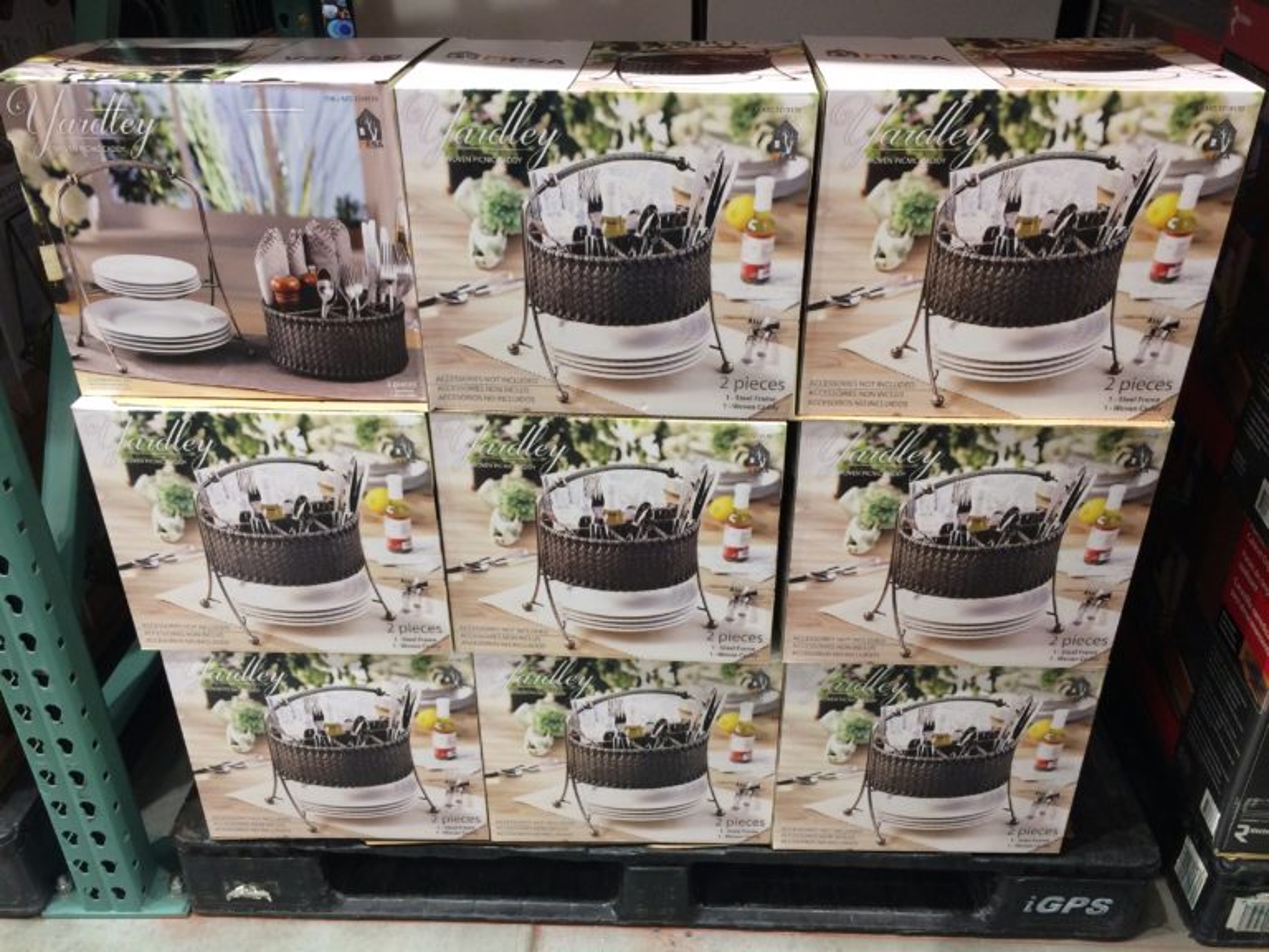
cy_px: 476
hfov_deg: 61.7
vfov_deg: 48.2
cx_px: 634
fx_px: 1063
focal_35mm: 29
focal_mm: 4.15
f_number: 2.2
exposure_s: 1/30
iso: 100
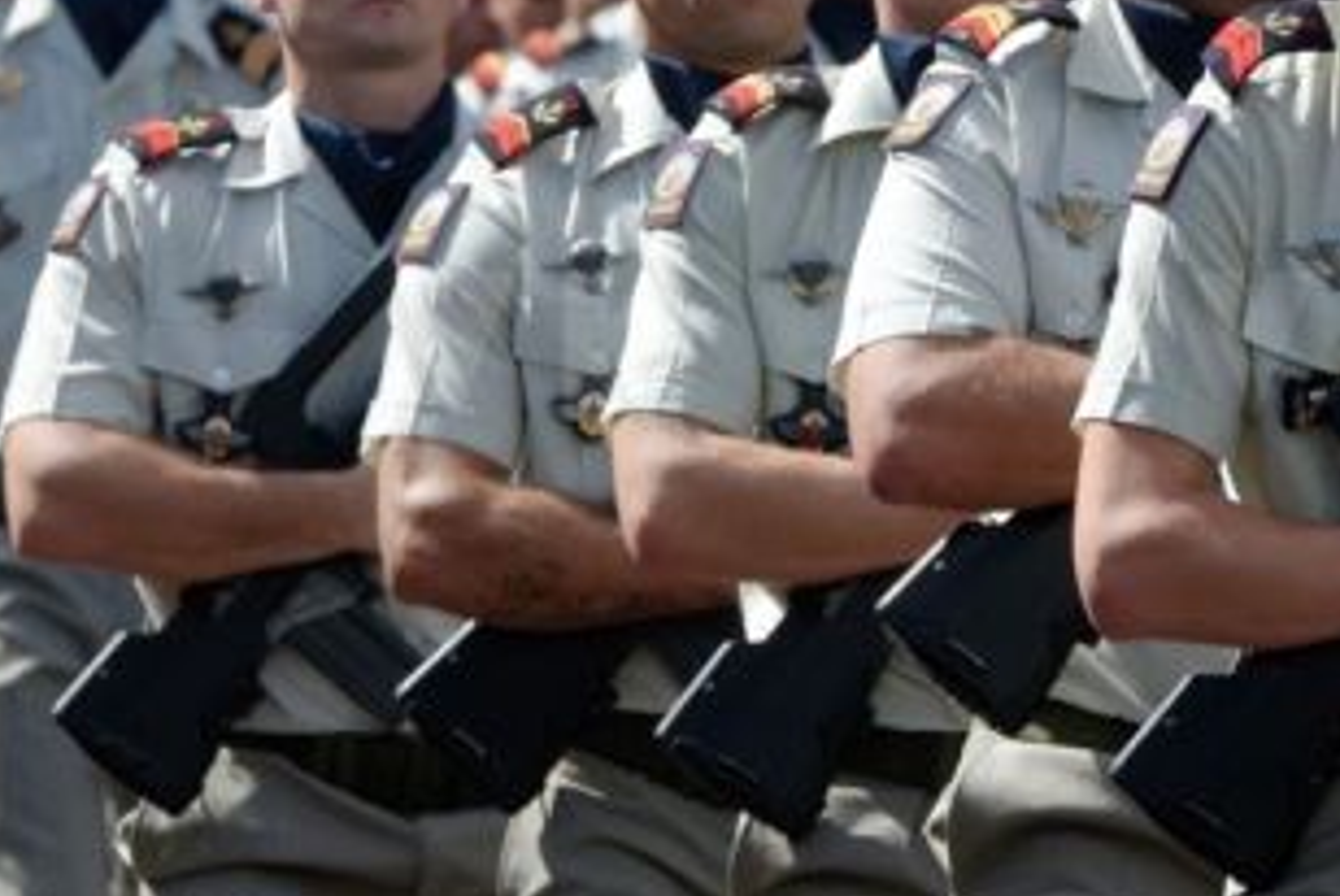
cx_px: 927
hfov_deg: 2.7
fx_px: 28948
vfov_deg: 1.8
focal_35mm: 777
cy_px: 474
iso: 320
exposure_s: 1/640
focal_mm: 200
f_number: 8
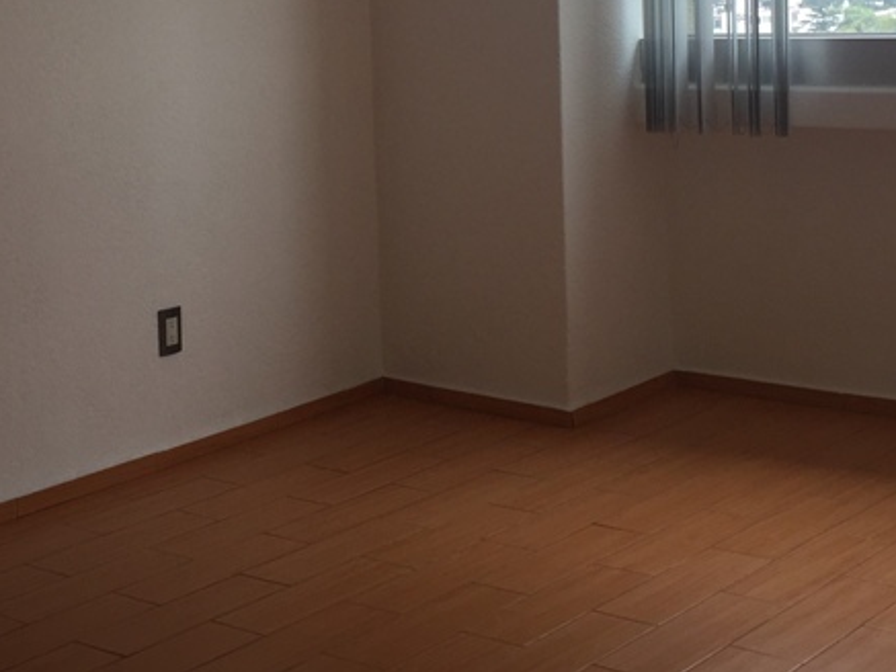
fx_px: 1761
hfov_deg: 28.1
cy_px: 53
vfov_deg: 21.1
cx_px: 209
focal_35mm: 68
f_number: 2.2
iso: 32
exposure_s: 1/350
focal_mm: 4.15
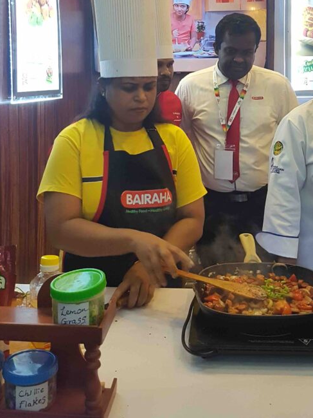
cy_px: 100
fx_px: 494
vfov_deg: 44.1
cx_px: 192
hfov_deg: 35.0
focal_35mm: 41
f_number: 1.7
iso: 320
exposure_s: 1/100
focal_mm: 4.2
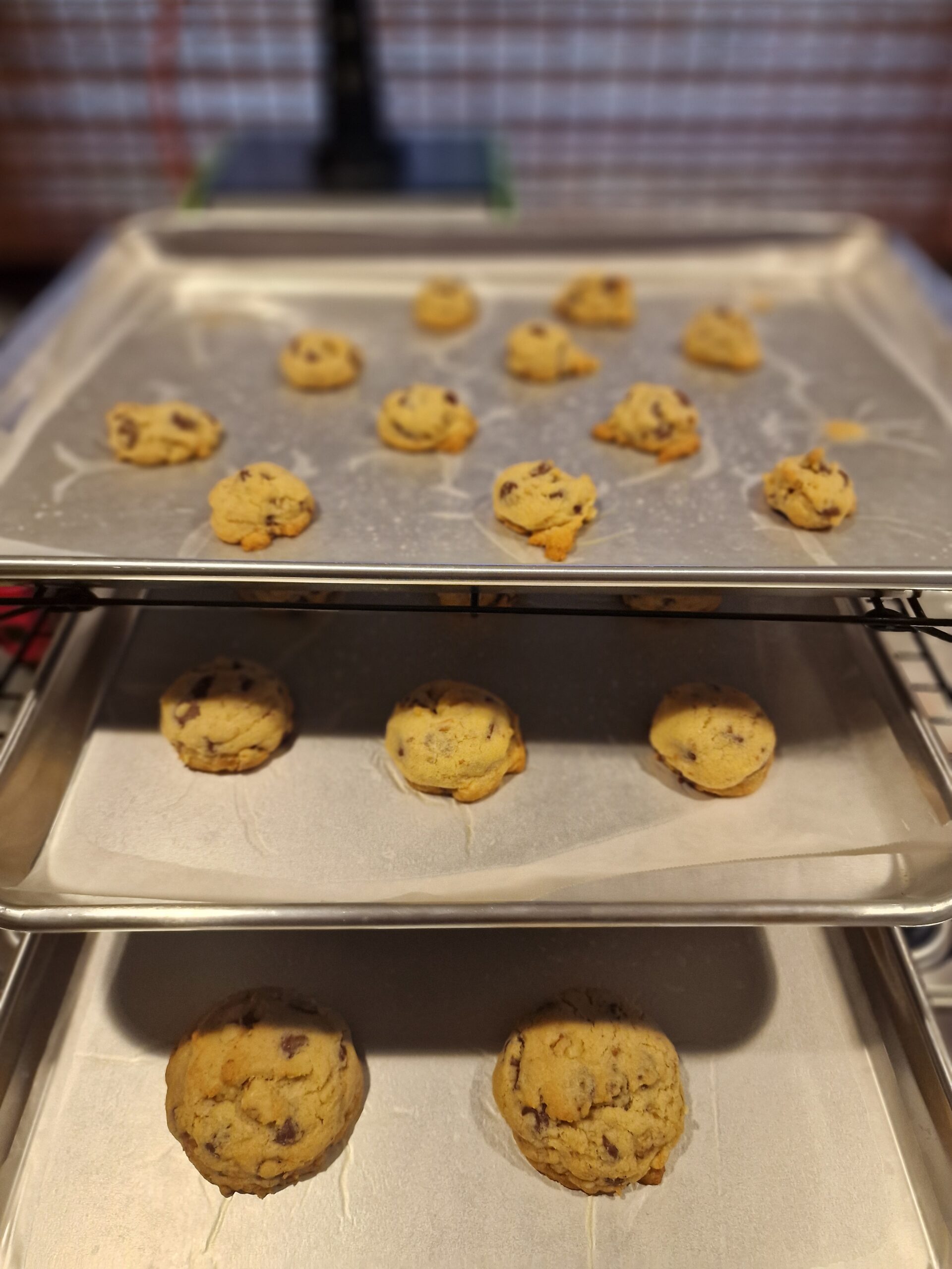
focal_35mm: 23
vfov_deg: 73.9
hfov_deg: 58.9
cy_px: 634
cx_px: 476
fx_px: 843
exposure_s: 1/60
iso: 320
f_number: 1.8
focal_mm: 6.4
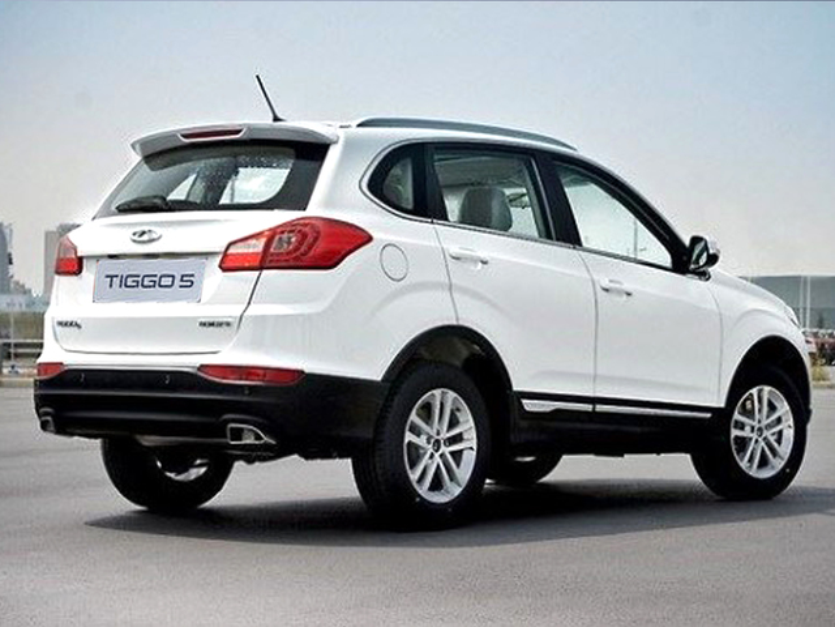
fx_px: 796
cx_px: 418
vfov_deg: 42.9
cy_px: 314
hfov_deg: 55.4
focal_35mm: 33
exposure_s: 1/20
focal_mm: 4.12
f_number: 2.4
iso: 80
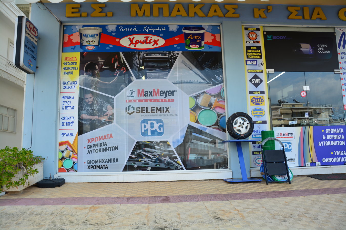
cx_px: 173
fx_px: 259
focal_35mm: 27
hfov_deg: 67.4
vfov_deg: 47.9
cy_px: 115
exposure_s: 1/250
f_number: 3.5
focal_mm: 18
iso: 100
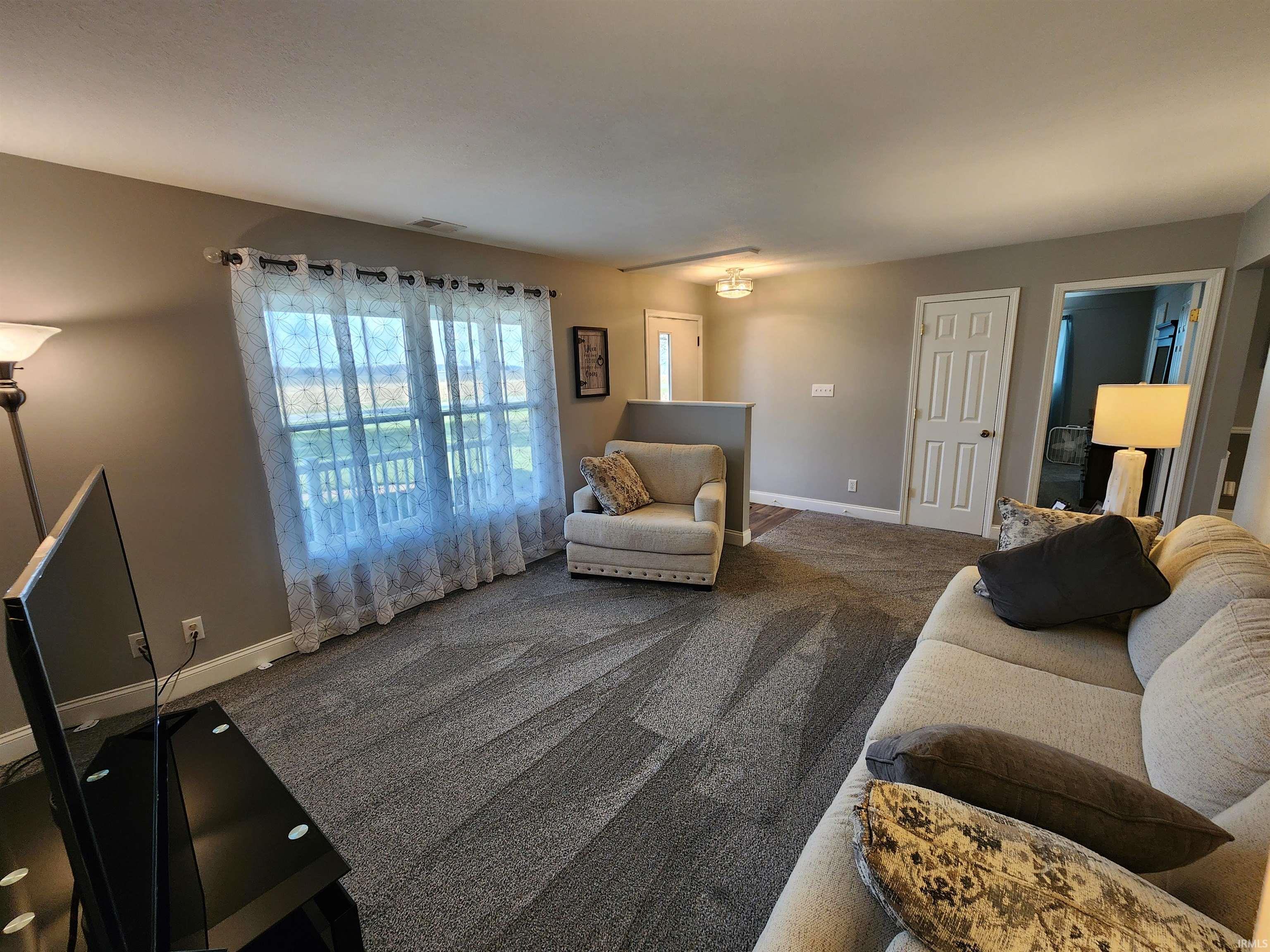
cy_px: 476
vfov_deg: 89.9
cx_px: 635
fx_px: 477
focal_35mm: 13
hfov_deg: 106.2
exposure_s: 1/60
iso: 125
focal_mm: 2.2
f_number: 2.2
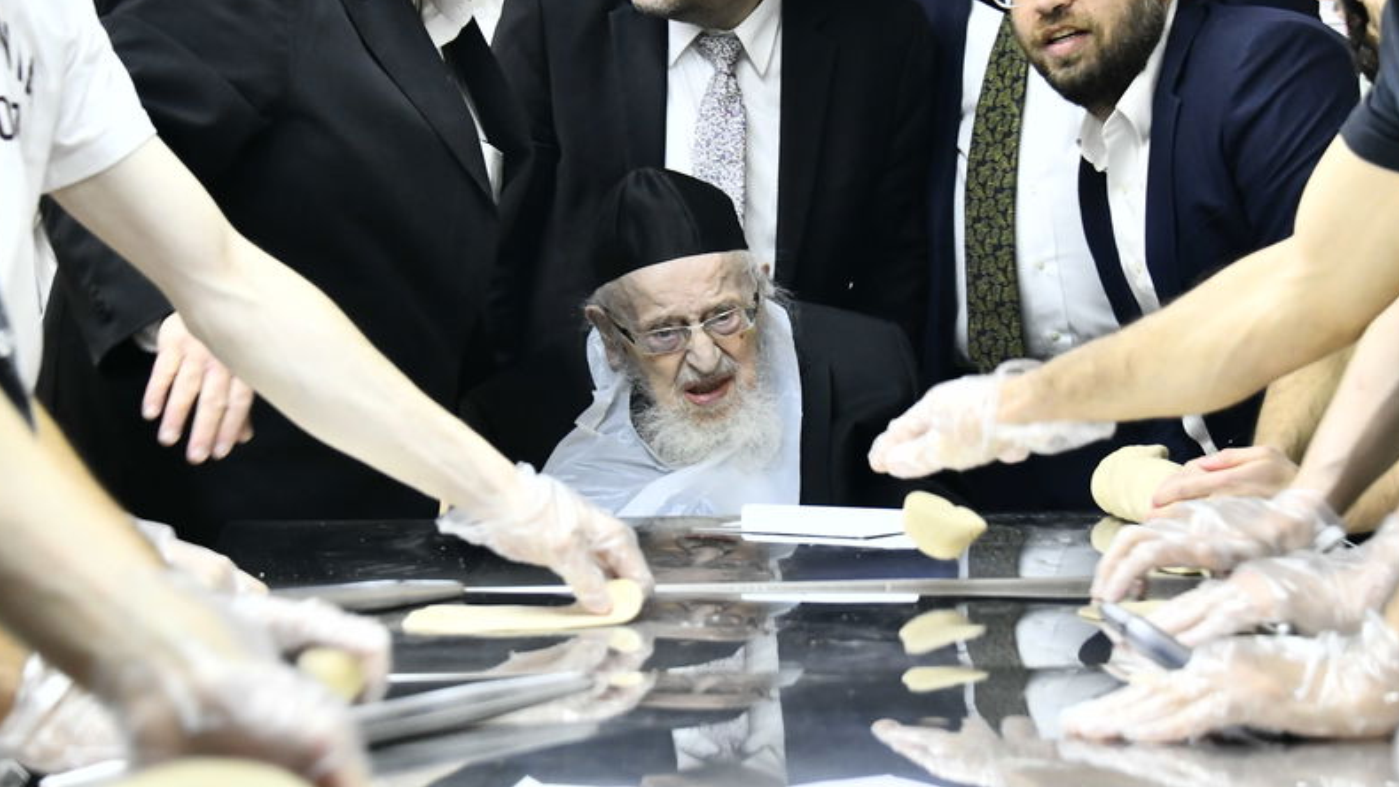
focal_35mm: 145
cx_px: 734
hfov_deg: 14.8
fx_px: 5379
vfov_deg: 8.4
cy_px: 366
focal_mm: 78
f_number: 5.6
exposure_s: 1/125
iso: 1600
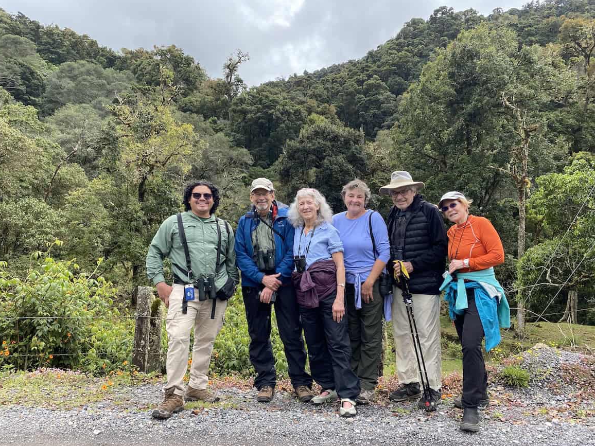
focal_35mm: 27
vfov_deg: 51.3
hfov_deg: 65.3
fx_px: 464
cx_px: 303
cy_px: 230
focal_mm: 4.2
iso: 32
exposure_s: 1/702
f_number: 1.8
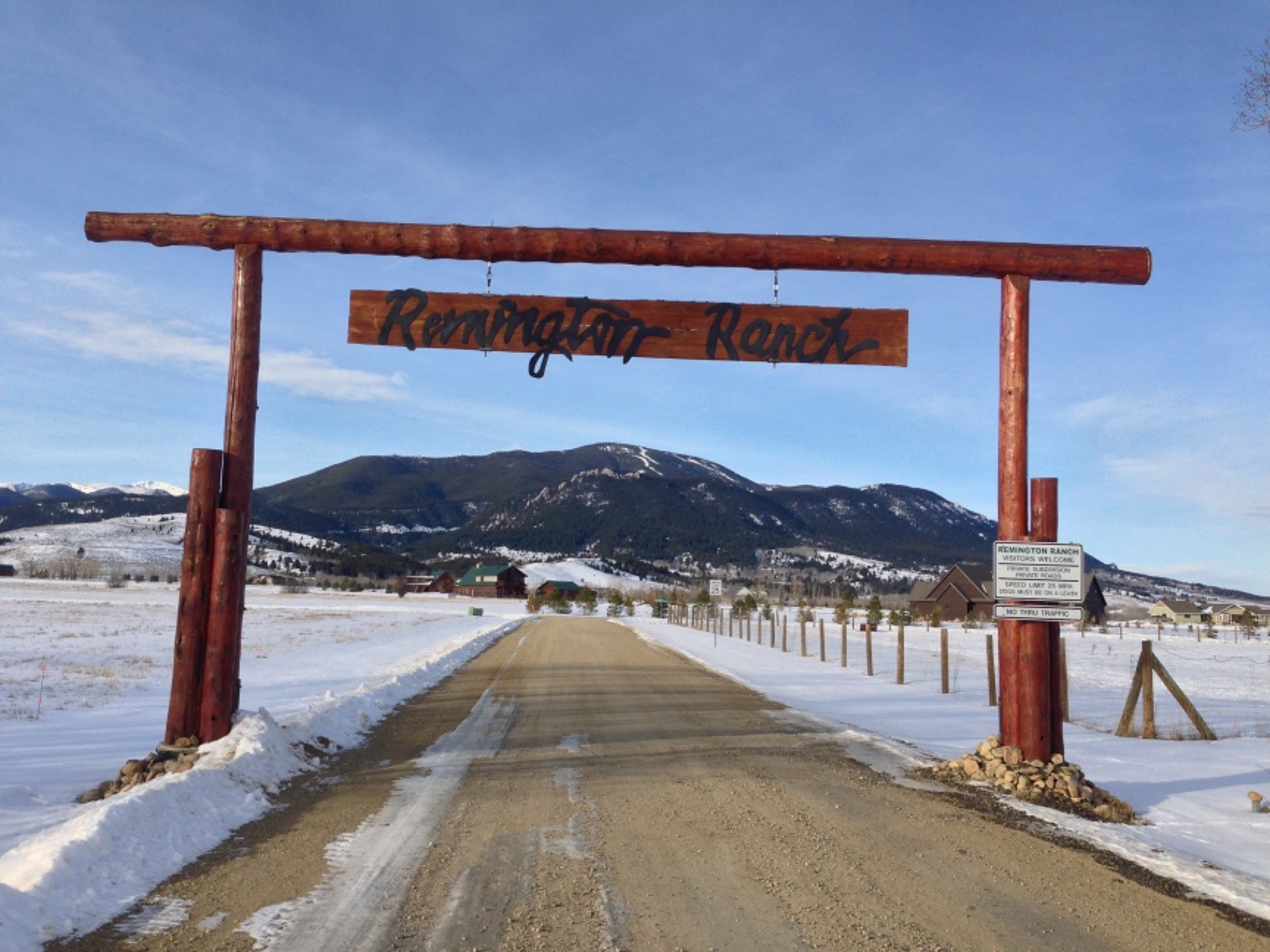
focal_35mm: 33
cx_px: 635
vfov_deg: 42.9
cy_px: 476
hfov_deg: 55.4
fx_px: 1211
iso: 50
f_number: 2.4
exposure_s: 1/1232
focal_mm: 4.12
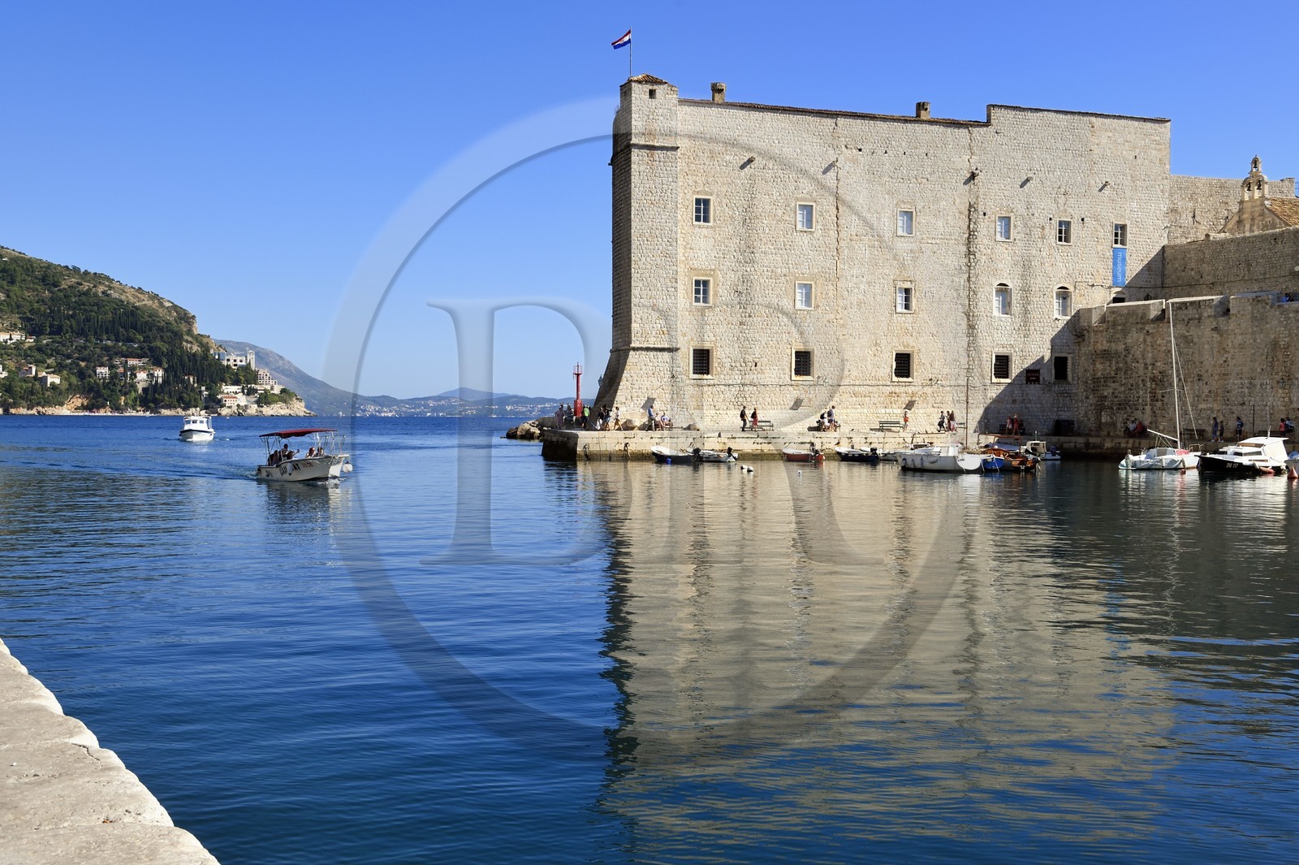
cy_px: 432
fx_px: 1443
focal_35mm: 40
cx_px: 650
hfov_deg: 48.5
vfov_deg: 33.4
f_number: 11
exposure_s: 1/400
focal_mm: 40
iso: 200
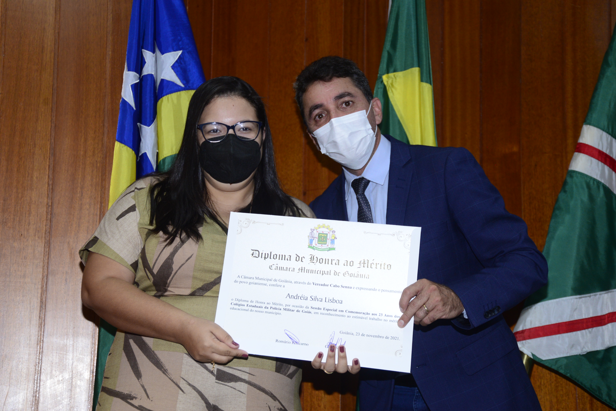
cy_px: 206
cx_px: 308
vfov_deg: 19.5
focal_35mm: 70
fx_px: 1198
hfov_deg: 28.8
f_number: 5.3
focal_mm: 70
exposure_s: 1/125
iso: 1600
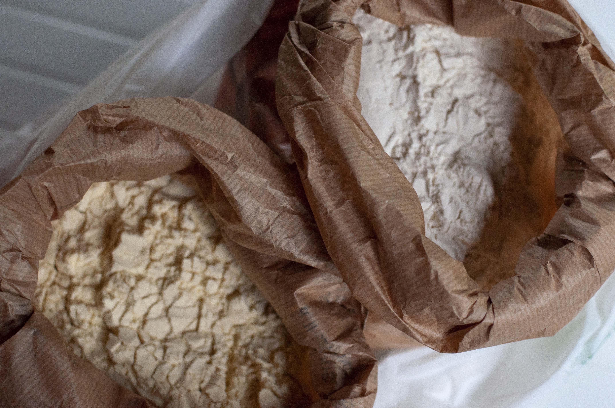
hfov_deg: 27.0
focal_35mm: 75
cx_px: 308
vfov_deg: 18.1
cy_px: 204
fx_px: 1280
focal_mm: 50
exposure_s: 1/200
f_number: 3.2
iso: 800
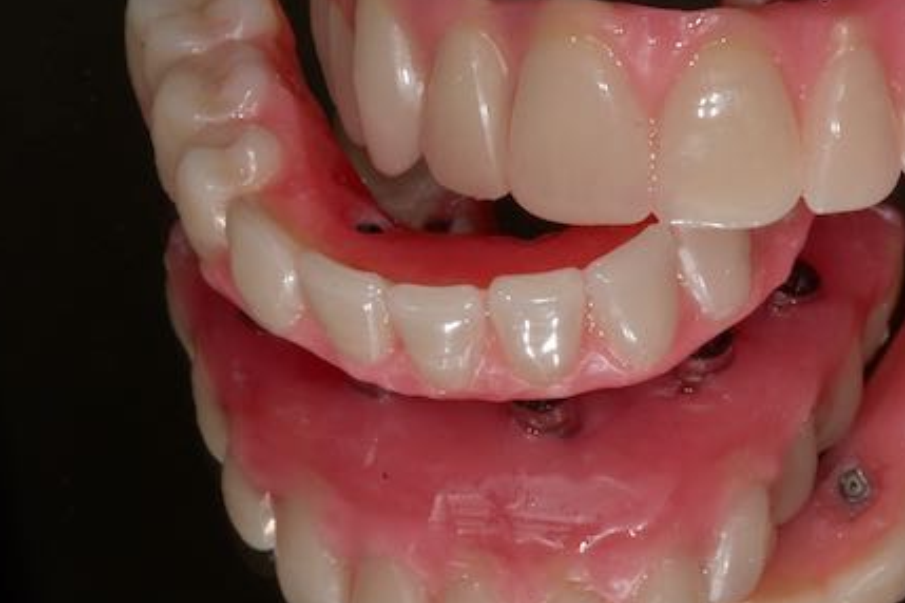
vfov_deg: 5.9
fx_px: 5901
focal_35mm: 235
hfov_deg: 8.8
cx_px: 614
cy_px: 264
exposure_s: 1/60
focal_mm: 105
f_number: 32
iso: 200
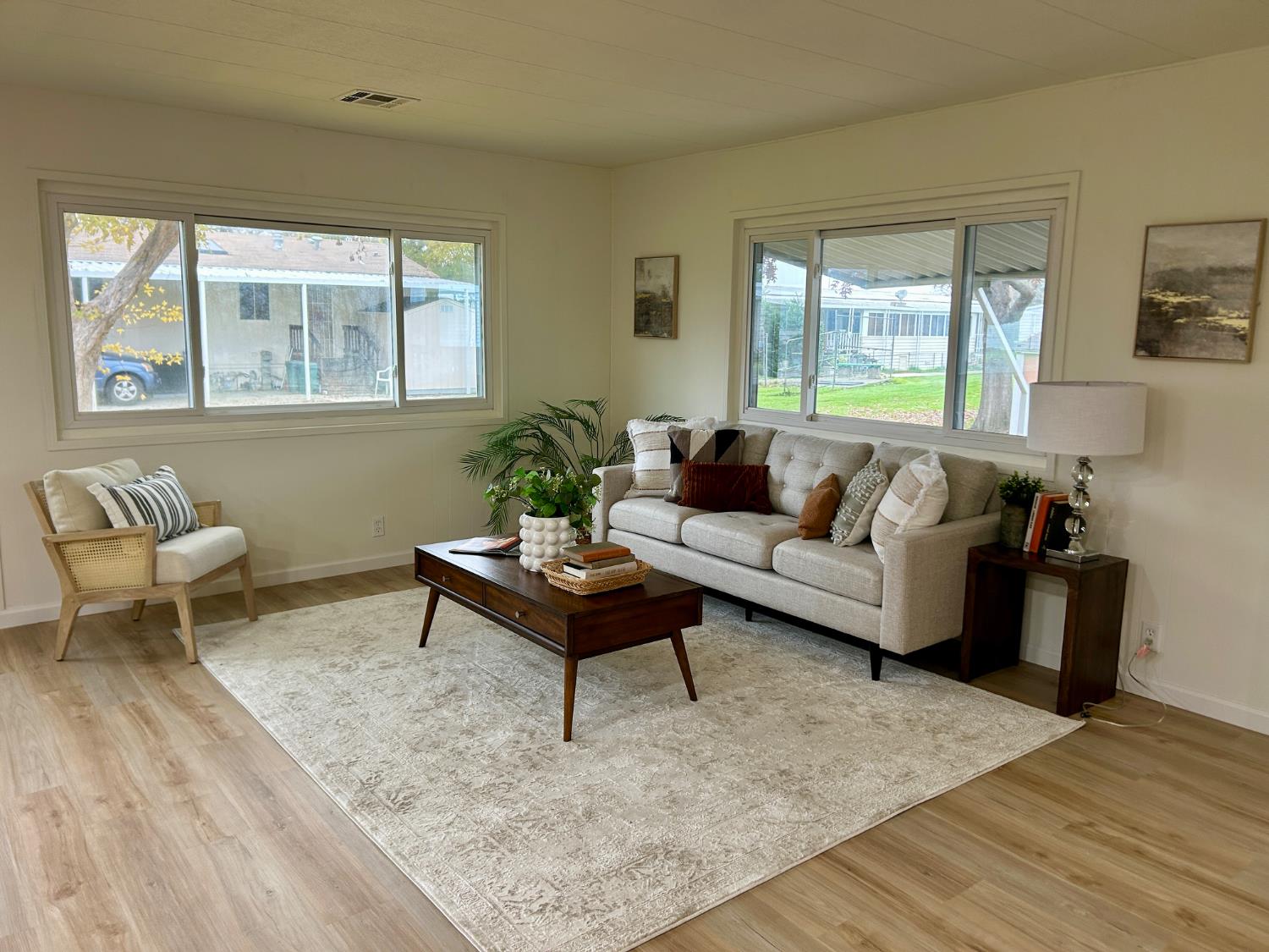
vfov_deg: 53.1
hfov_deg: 67.3
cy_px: 476
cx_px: 634
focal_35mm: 26
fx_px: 953
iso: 80
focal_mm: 5.7
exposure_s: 1/60
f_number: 1.5
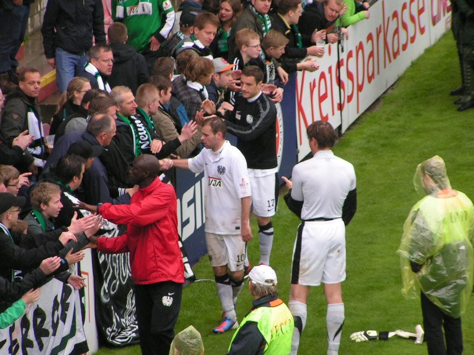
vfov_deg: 5.0
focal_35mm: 297
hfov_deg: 6.7
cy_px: 178
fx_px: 4067
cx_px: 237
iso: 80
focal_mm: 45.4
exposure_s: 1/320
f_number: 3.5
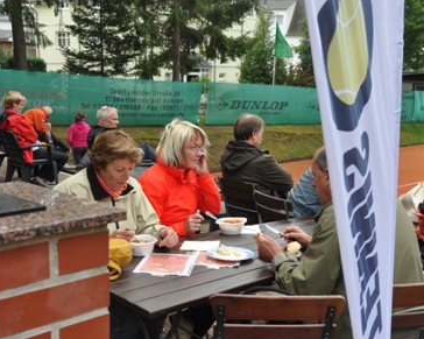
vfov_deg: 29.1
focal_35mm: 52
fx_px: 652
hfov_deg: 36.0
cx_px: 219
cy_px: 172
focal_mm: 30
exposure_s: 1/200
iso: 200
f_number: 7.1
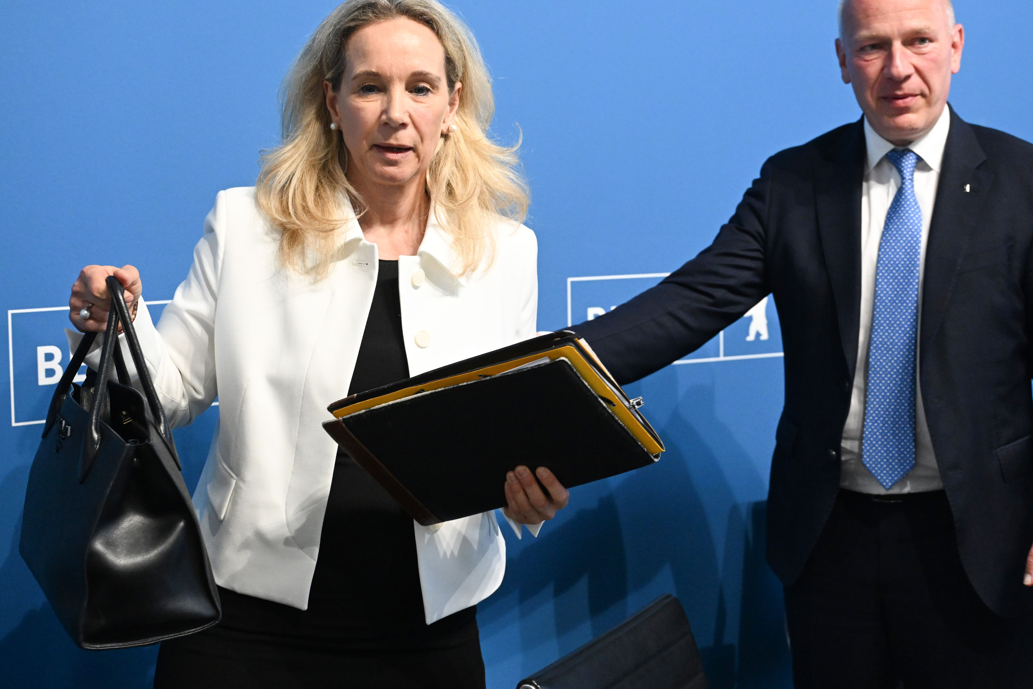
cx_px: 565
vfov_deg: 29.2
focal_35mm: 46
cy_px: 310
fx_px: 1320
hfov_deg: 42.7
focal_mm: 40
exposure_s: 1/400
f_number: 4
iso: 3200
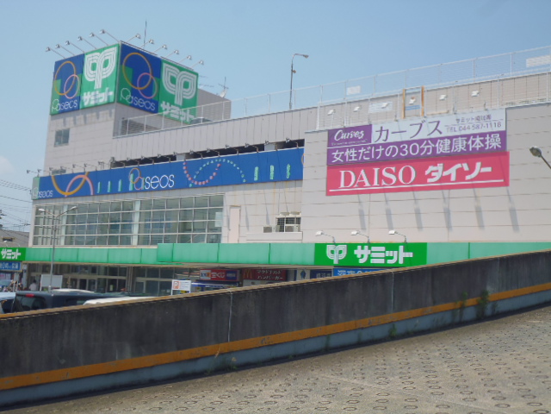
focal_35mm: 46
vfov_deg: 31.5
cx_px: 276
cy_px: 207
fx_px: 732
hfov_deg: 41.2
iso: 160
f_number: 11
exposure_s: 1/125
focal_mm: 8.1
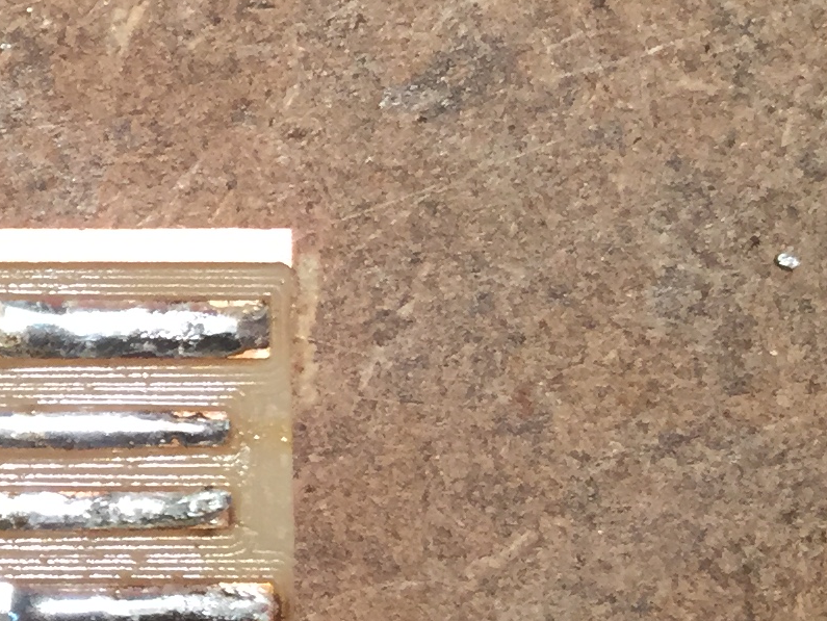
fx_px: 2844
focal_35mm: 119
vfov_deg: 12.4
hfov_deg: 14.2
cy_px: 400
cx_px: -771
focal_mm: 4.15
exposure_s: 1/33
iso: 50
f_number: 2.2
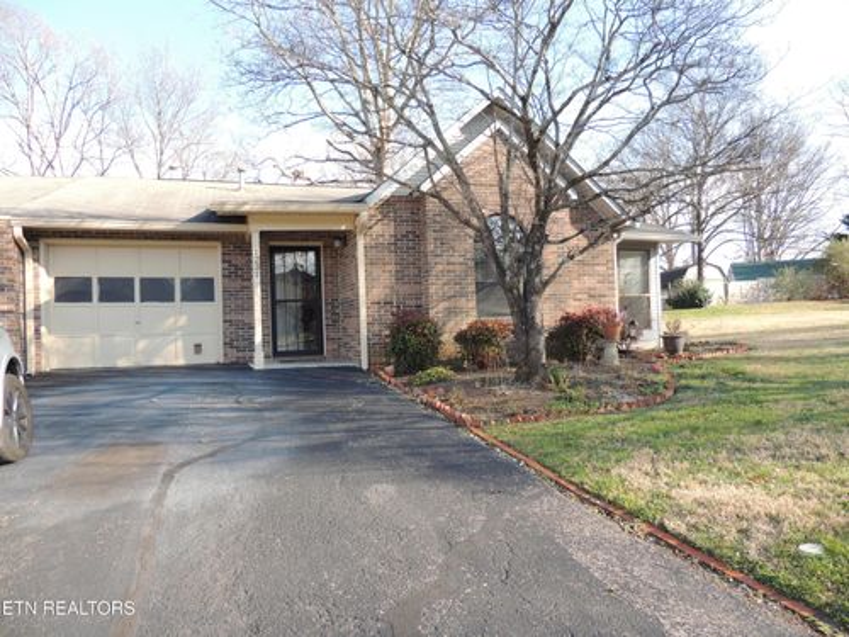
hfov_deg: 71.6
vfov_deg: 56.8
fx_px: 589
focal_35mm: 24
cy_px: 318
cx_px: 424
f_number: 3
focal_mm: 4.3
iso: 100
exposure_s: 1/250
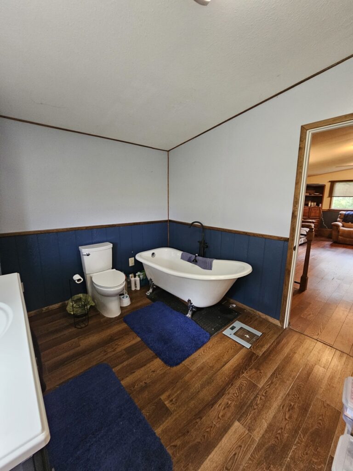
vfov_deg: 106.2
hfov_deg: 89.9
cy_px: 236
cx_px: 176
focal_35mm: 13
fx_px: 177
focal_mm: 2.2
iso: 500
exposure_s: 1/30
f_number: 2.2
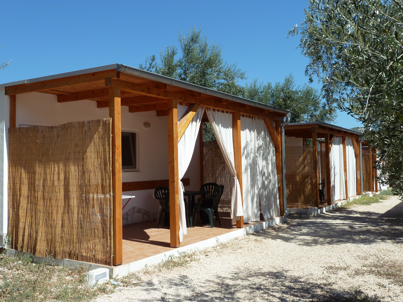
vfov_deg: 40.7
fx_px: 407
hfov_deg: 52.6
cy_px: 151
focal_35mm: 35
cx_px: 202
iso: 80
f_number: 5
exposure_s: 1/500
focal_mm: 5.7
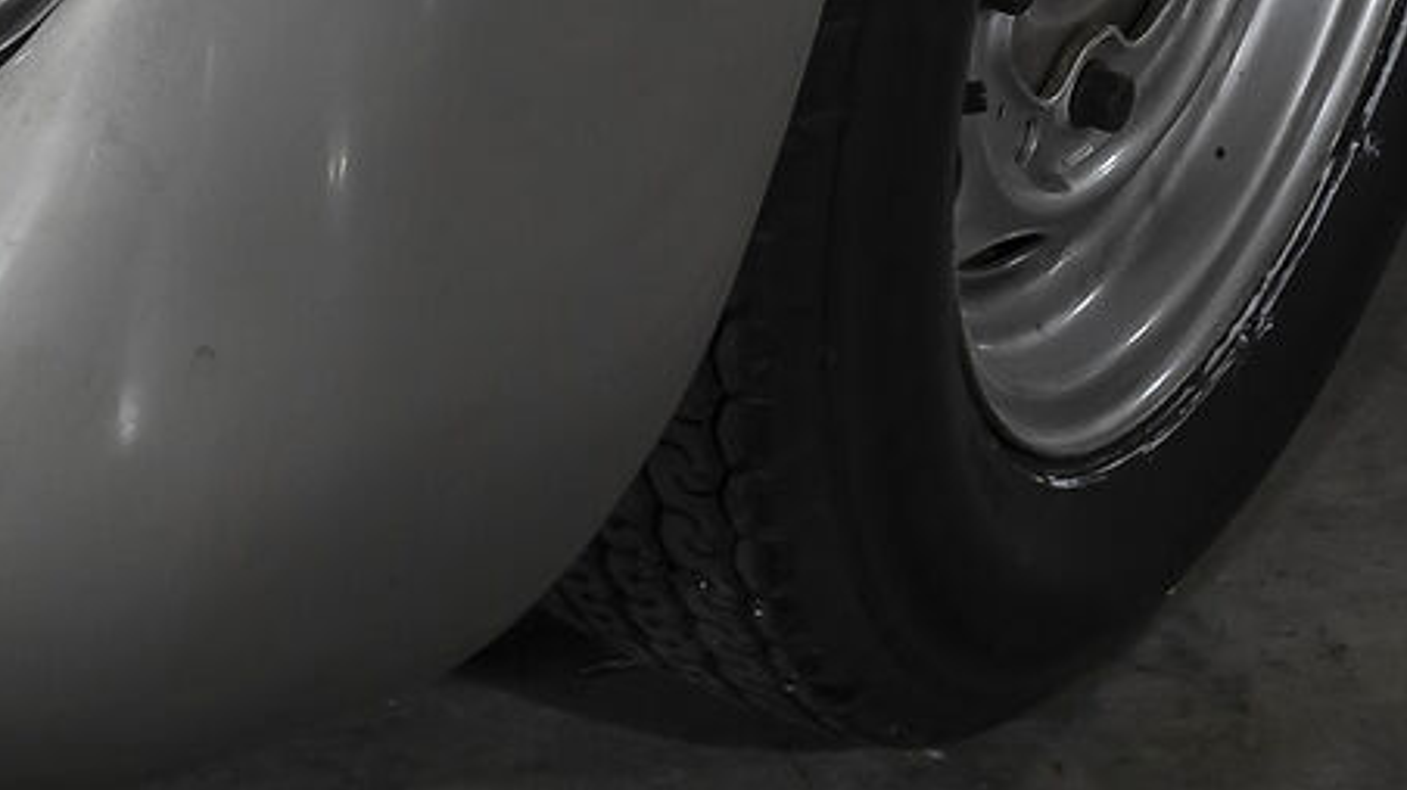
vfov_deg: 7.0
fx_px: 6229
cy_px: -924
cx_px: 16
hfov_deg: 12.7
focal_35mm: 167
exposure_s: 1/20
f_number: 5.6
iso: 320
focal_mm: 30
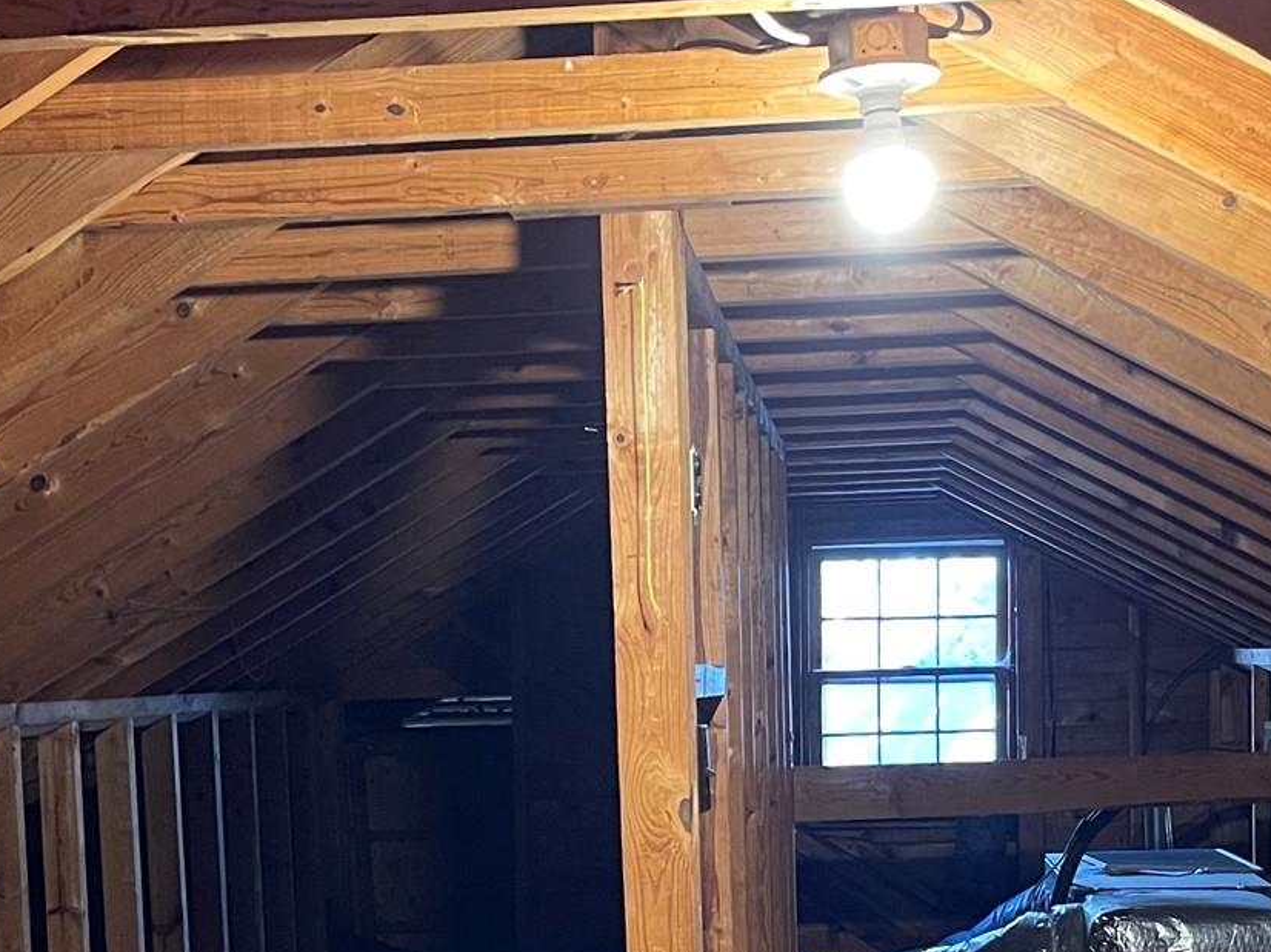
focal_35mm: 62
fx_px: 2276
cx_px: 669
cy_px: 938
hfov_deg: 31.2
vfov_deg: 22.8
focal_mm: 5.1
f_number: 1.6
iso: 640
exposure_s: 1/40
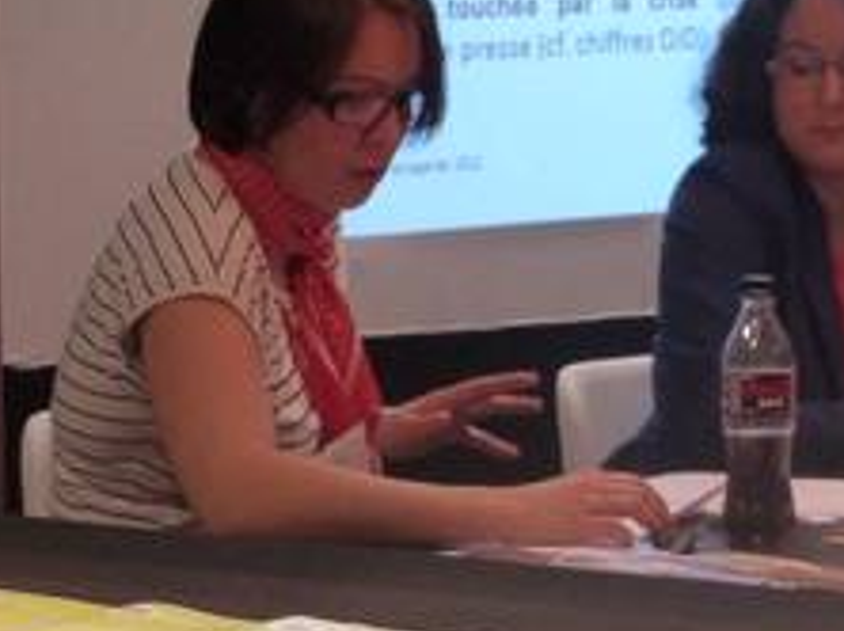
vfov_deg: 6.6
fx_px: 5480
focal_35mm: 225
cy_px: 91
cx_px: 395
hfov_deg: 8.8
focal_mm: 14.1
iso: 400
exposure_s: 1/40
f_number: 3.3
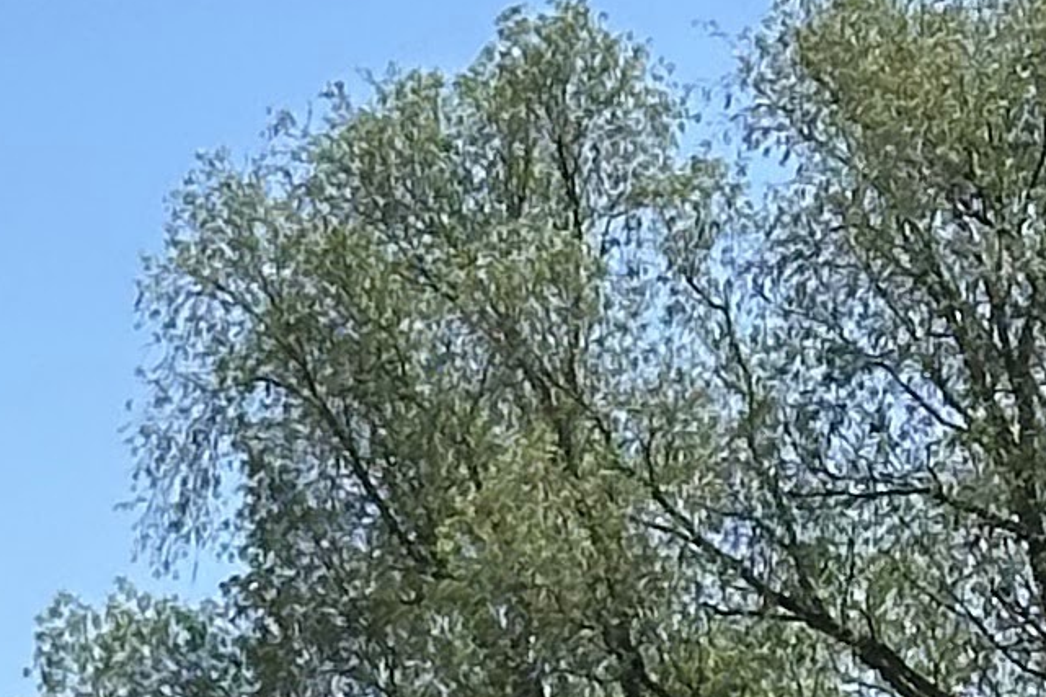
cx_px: -530
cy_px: 1869
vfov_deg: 4.3
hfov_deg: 6.5
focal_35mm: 314
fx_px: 9121
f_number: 1.78
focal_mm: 6.86
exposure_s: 1/3876
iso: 64
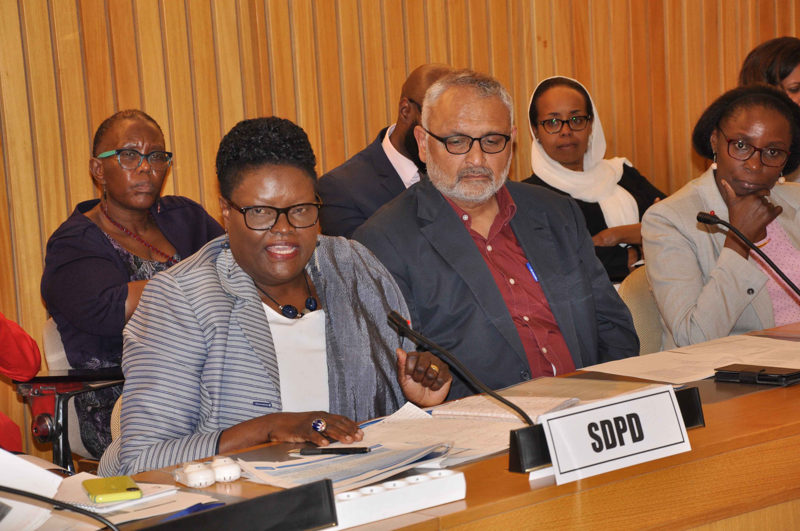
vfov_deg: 12.1
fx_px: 2497
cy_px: 266
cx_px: 400
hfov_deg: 18.2
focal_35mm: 112
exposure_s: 1/60
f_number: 7.1
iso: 640
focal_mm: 75
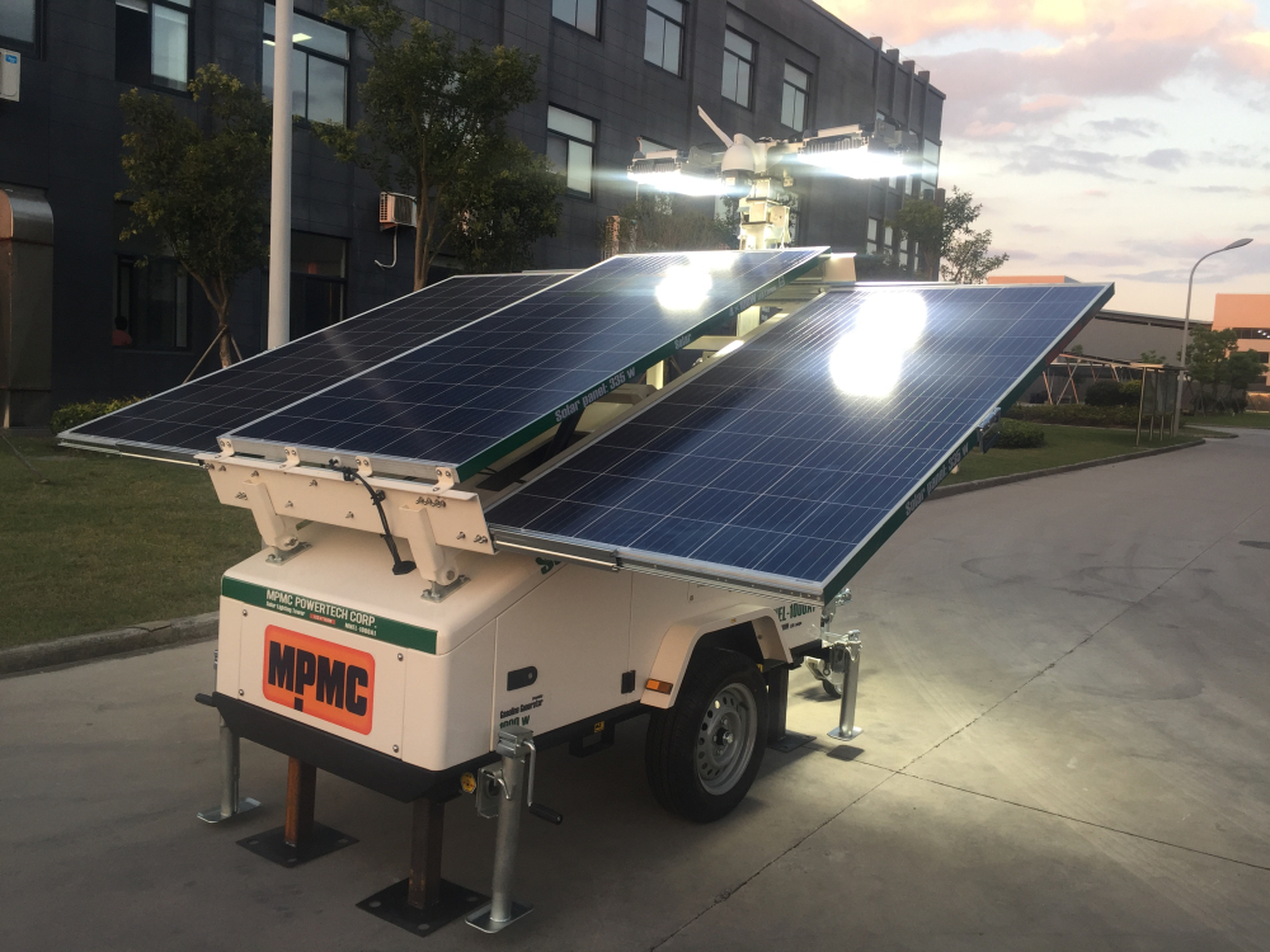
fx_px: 1064
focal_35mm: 29
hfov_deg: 61.7
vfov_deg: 48.2
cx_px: 635
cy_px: 476
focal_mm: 4.15
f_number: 2.2
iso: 32
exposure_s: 1/100
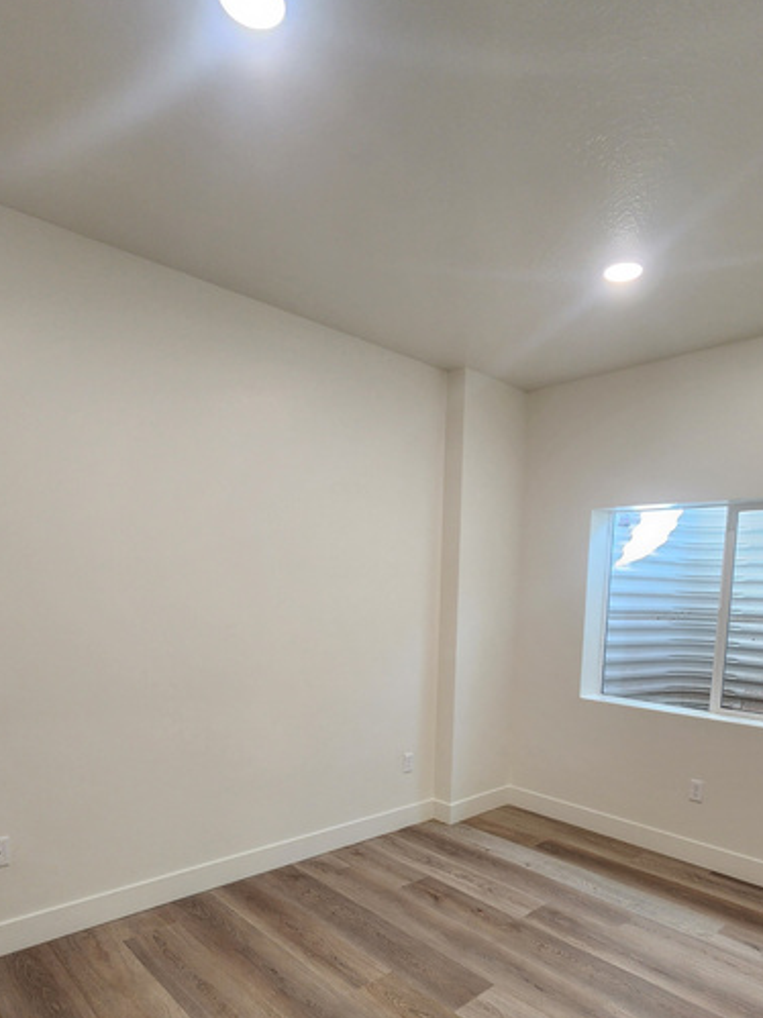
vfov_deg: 79.7
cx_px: 430
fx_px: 588
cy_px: 657
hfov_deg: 65.7
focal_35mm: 20
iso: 125
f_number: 2.2
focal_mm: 2.2
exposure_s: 1/60
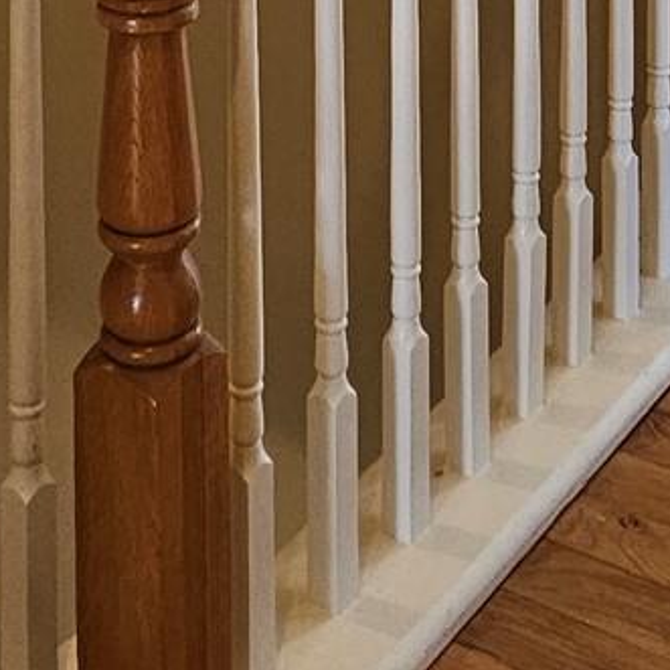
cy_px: -589
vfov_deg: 18.3
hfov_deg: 24.3
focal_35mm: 71
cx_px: 330
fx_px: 1555
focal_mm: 2.2
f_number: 2.2
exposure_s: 1/77.4
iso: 160
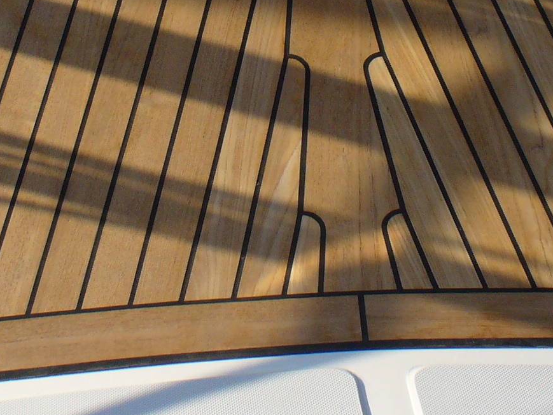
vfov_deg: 13.5
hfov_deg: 18.0
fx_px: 1742
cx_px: 273
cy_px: 38
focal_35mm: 109
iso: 80
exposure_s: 1/200
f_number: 5.6
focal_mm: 6.1
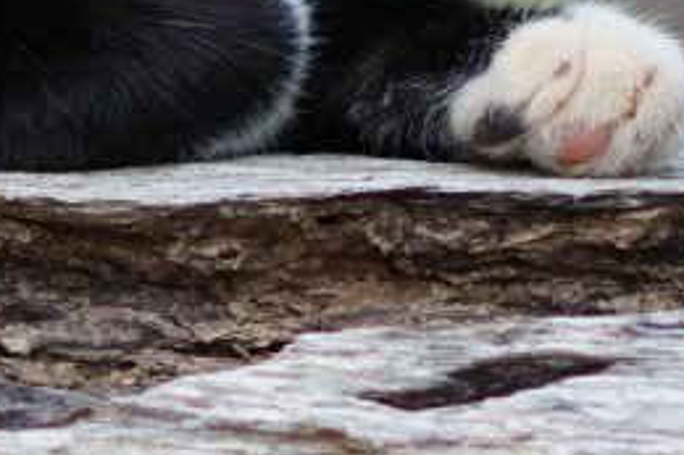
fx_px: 8772
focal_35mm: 462
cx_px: -1005
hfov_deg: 4.4
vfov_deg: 3.0
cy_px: 22
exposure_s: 1/250
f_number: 1.8
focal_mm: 50
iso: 100
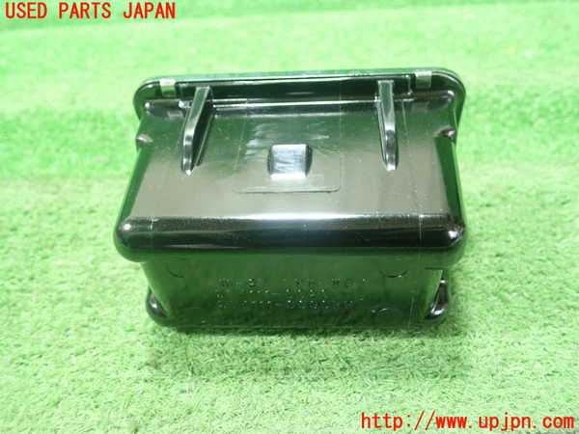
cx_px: 290
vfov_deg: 46.8
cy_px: 217
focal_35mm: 30
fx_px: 502
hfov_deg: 60.0
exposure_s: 1/80
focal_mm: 5.5
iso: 800
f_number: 2.3
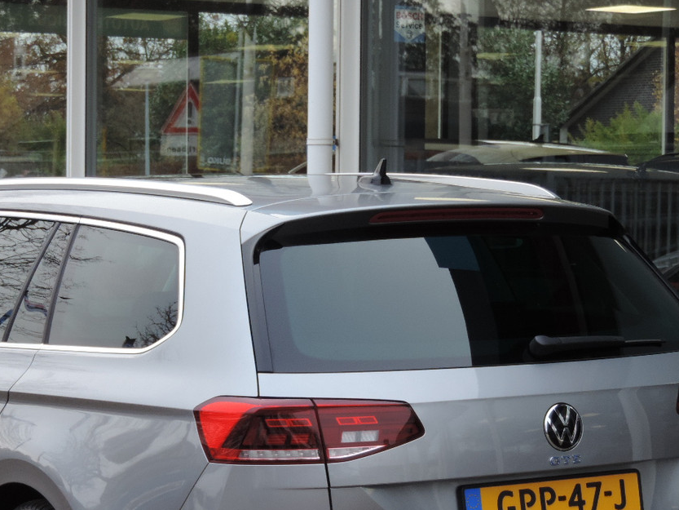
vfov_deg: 12.2
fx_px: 2374
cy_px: 354
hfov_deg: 16.2
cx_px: 227
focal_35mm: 121
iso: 100
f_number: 3.9
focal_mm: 12.4
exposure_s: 1/60
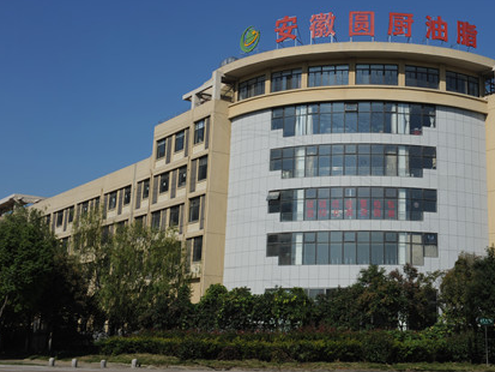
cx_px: 345
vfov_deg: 27.5
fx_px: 758
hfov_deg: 35.7
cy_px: 149
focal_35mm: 53
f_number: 18
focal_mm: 38
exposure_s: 1/160
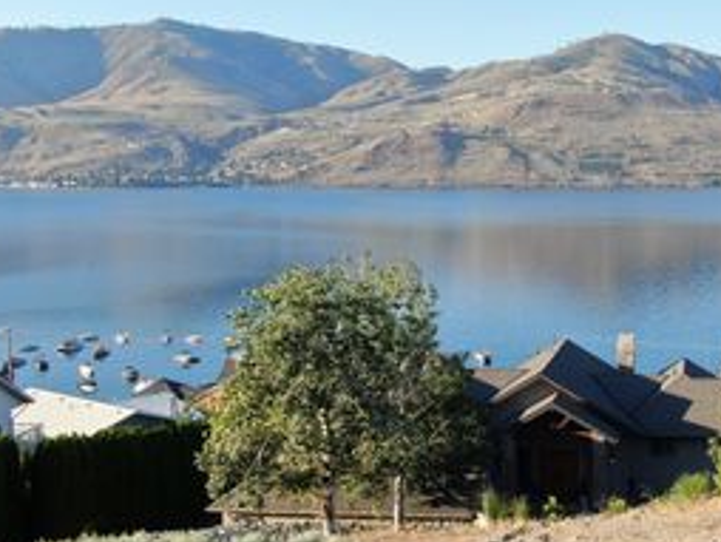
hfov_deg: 32.8
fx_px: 1188
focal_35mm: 57
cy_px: 271
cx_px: 582
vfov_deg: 25.7
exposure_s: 1/400
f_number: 3
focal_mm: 5.11
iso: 100
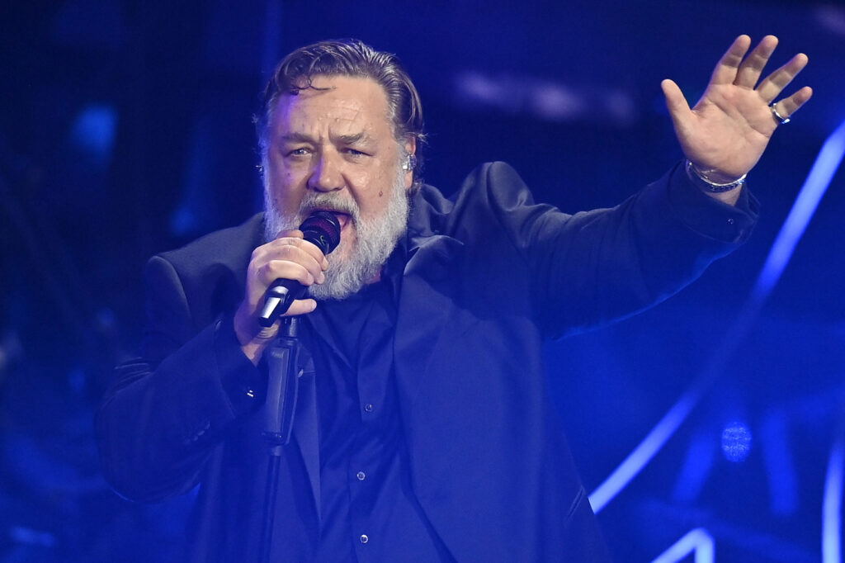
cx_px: 422
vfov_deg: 5.1
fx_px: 6335
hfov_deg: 7.6
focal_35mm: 270
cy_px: 282
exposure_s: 1/640
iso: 4000
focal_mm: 270
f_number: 3.2
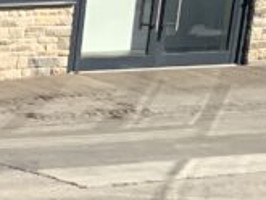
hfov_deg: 9.6
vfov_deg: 7.5
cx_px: -401
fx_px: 1384
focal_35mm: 180
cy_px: 540
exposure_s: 1/1577
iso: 16
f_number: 1.8
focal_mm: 3
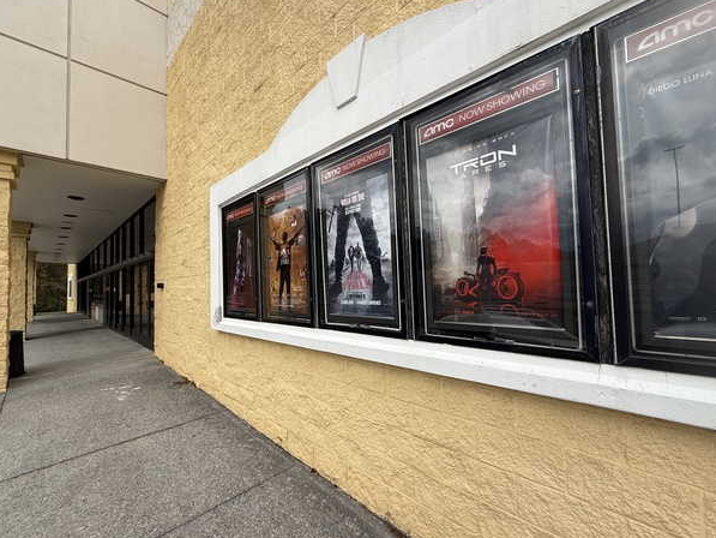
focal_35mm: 15
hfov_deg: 98.1
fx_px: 310
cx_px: 339
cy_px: 275
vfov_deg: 81.8
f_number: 2.2
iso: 50
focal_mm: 2.22
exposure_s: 1/1145
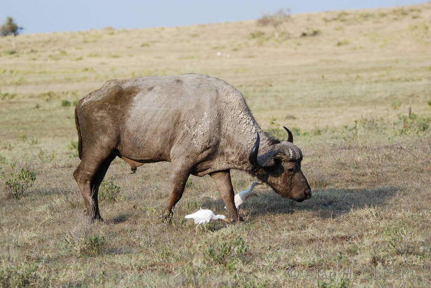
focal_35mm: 278
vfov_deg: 5.0
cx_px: 216
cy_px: 144
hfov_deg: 7.4
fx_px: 3325
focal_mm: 185
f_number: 5.3
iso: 320
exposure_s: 1/400
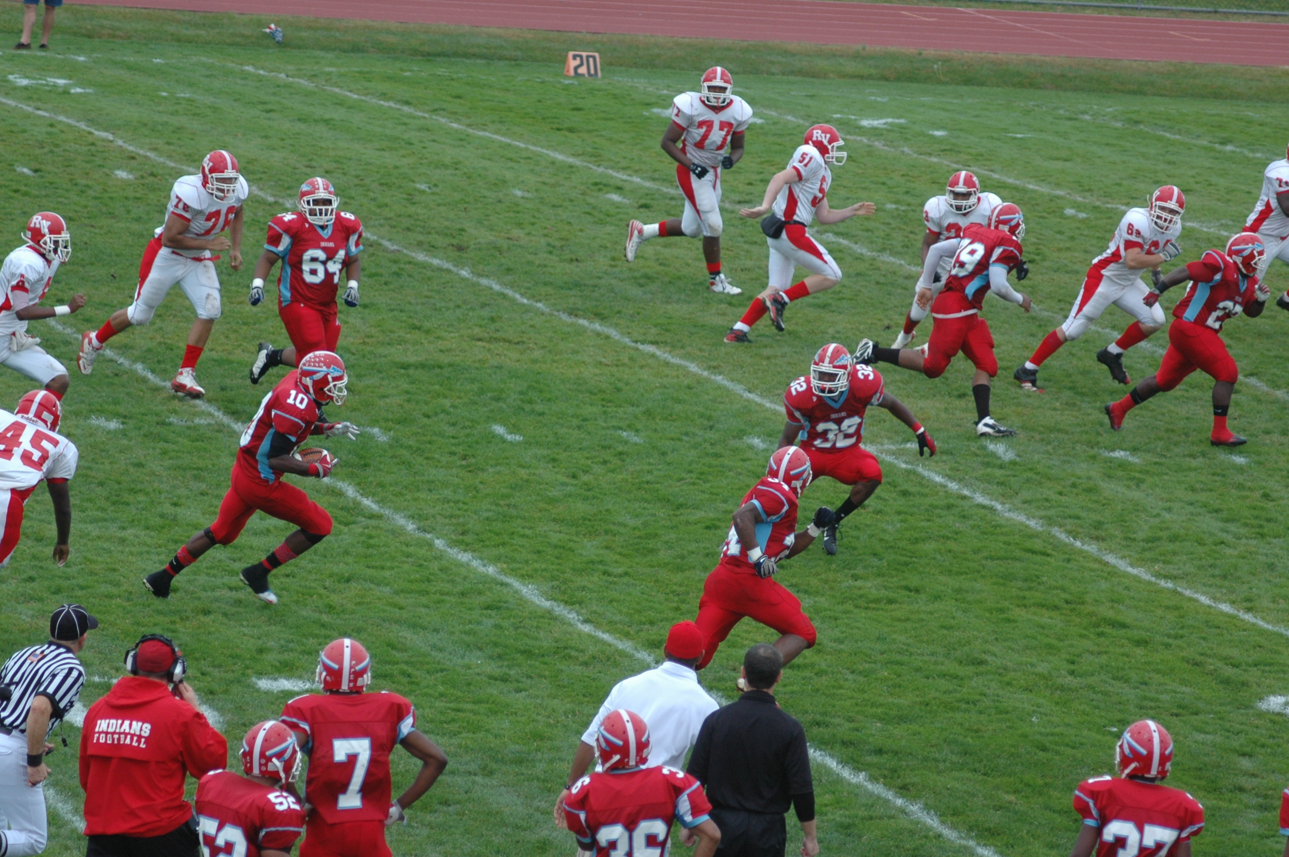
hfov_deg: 9.2
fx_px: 8049
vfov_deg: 6.1
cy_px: 428
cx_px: 644
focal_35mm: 225
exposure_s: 1/500
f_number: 5.3
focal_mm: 150
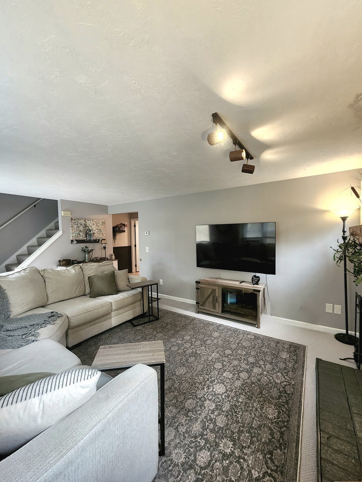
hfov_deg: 89.9
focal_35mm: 13
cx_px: 181
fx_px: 181
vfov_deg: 106.2
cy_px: 241
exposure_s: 1/33.4
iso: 320
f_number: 2.2
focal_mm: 2.2
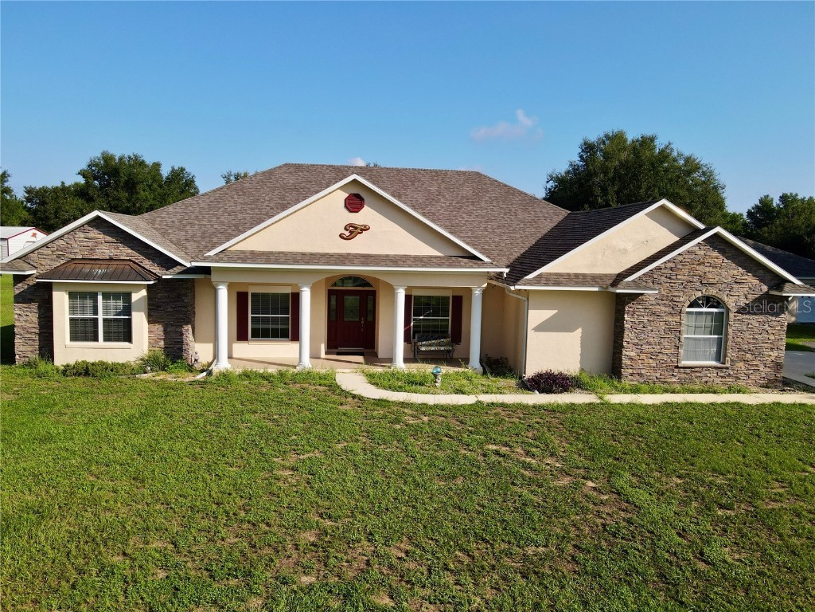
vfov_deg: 56.8
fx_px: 565
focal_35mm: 24
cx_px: 408
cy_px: 306
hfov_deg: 71.6
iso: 100
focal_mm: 4.5
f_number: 2.8
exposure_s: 1/640
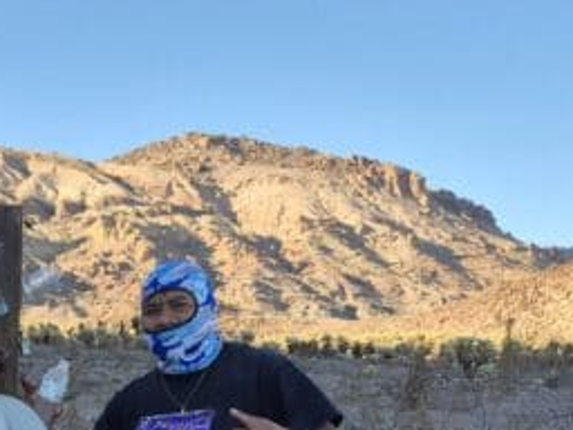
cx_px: -121
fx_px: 1142
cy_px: 517
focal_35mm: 69
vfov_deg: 20.0
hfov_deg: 25.2
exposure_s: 1/526
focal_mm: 5.4
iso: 25
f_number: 1.8
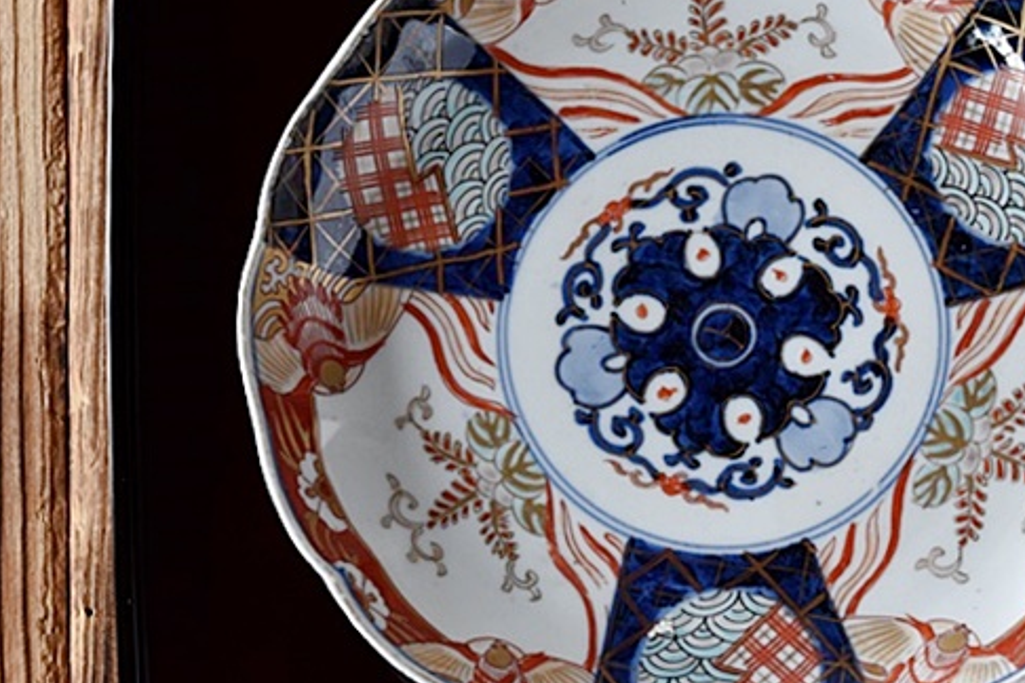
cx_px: 749
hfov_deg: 15.0
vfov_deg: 10.1
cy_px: 349
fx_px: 3867
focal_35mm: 136
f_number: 5.6
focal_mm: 55
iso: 800
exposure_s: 1/13
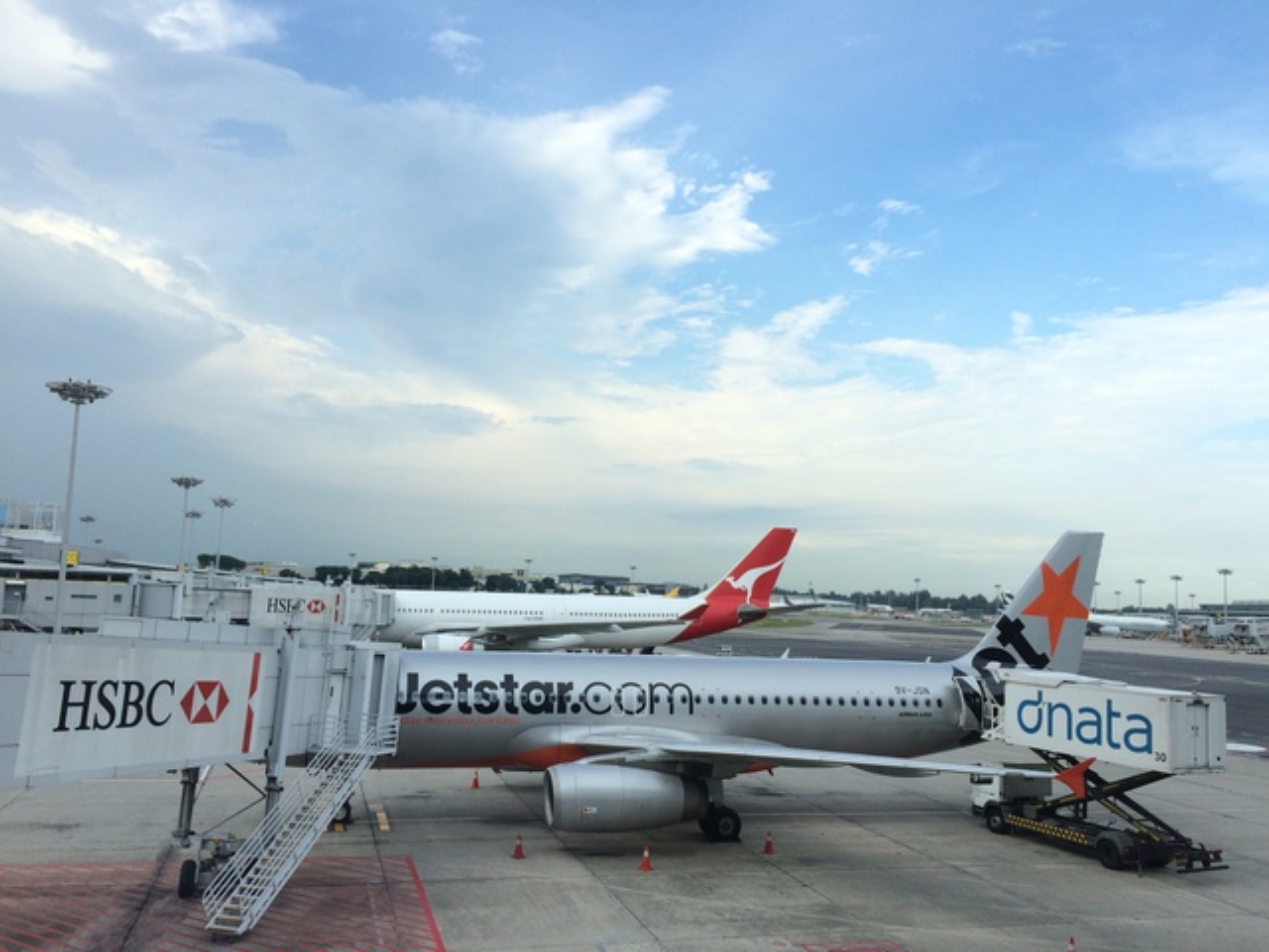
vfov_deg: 48.2
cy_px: 476
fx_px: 1063
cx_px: 634
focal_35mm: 29
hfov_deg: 61.7
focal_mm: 4.15
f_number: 2.2
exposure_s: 1/631
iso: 32
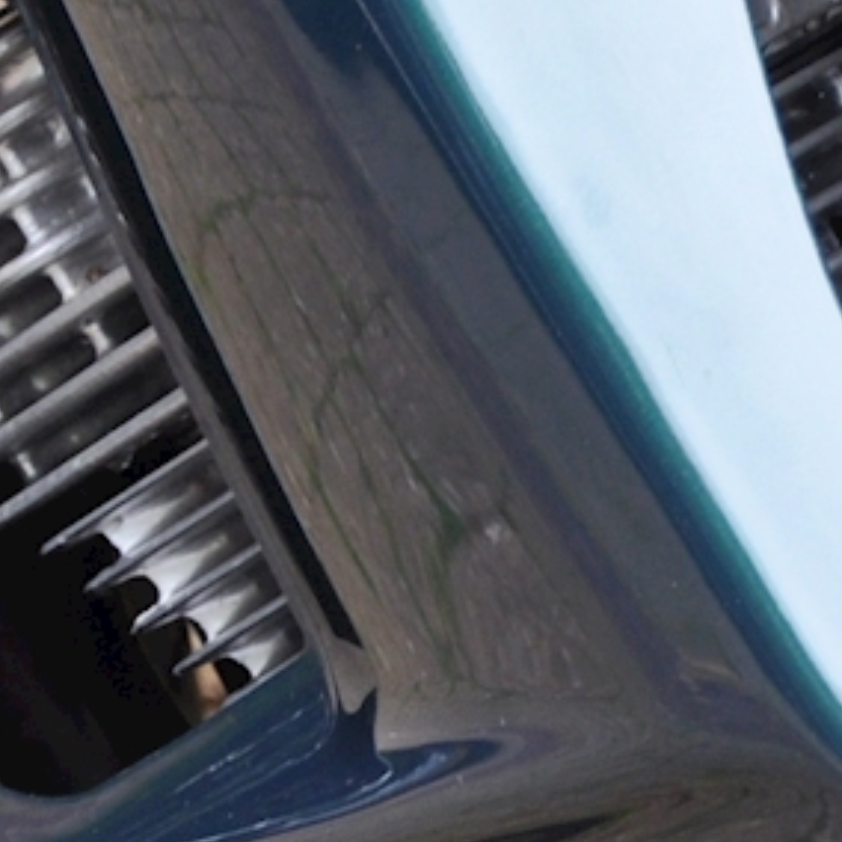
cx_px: 1239
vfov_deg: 2.7
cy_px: 843
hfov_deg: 2.7
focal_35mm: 645
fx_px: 17746
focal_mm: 75
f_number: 5.3
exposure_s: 1/100
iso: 400
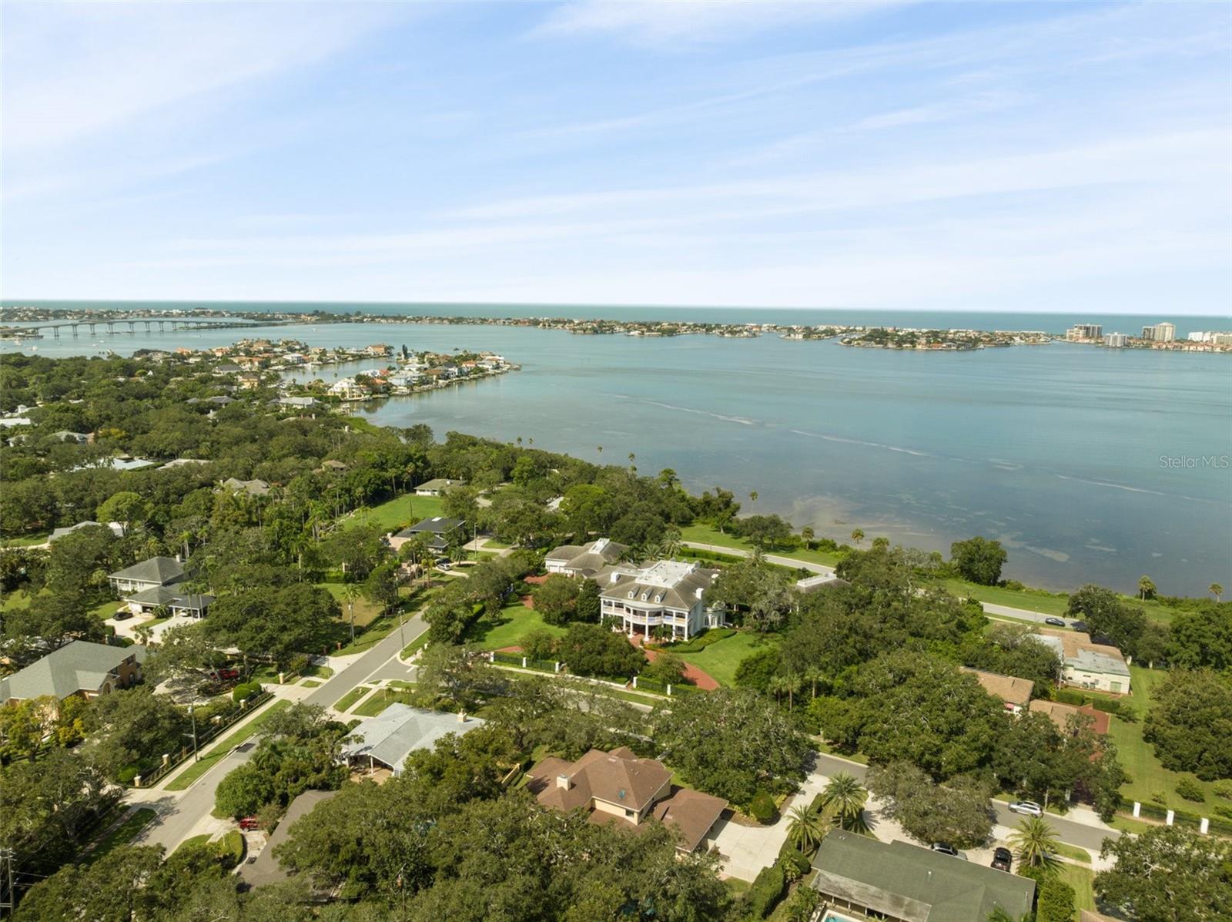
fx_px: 853
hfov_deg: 71.6
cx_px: 616
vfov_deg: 56.7
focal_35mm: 24
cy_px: 461
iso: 100
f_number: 6.3
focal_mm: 12.29
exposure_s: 1/240
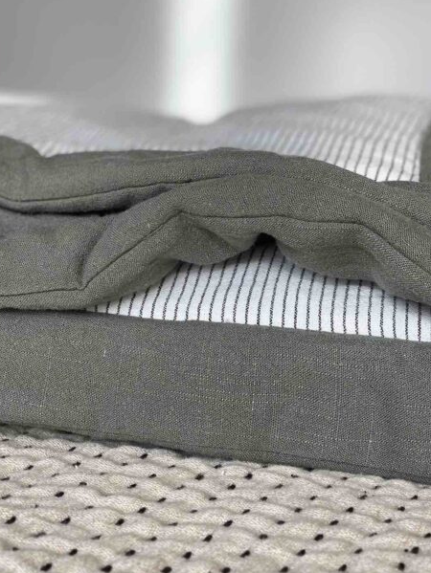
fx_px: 1227
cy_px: 281
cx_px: 206
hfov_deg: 19.9
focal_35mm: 74
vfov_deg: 26.3
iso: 20
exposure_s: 1/251
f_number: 2
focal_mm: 6
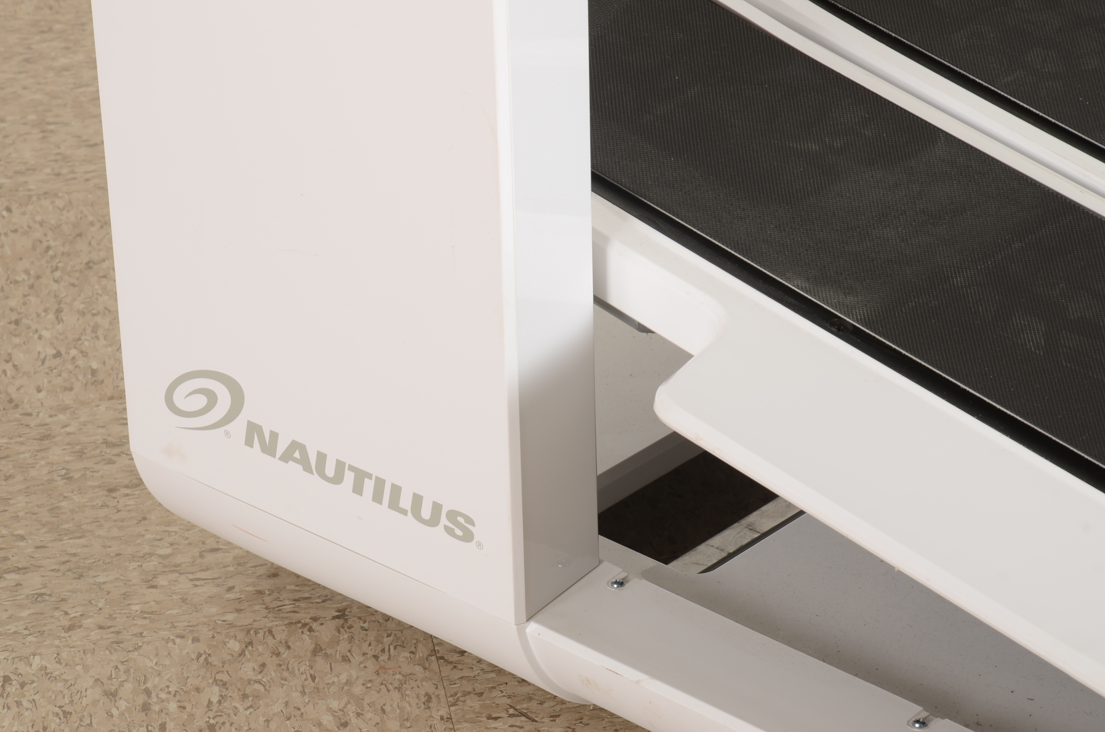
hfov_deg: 13.1
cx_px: 552
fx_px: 4824
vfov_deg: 8.7
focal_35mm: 158
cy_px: 366
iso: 125
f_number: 13
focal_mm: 105
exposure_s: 1/125
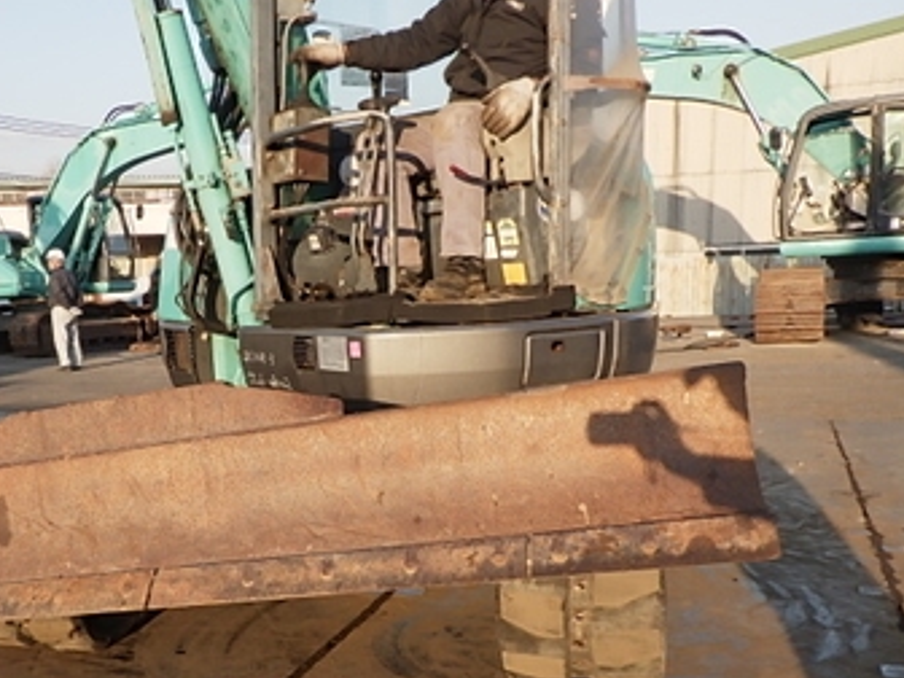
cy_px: 476
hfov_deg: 46.0
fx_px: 1045
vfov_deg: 35.4
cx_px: 296
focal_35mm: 40
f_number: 4.2
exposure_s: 1/500
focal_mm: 5
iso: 250
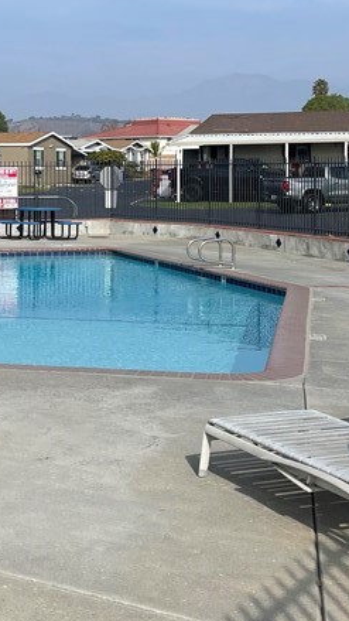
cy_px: 199
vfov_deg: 31.6
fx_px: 1086
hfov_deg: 17.9
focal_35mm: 66
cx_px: 25
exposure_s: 1/4651
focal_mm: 4.2
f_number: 1.6
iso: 32
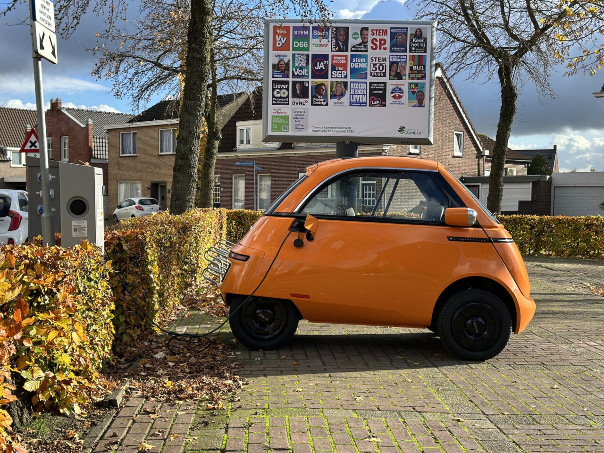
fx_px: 838
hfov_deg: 39.7
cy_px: 226
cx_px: 302
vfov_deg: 30.3
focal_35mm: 48
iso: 80
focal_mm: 6.86
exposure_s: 1/1848
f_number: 1.78
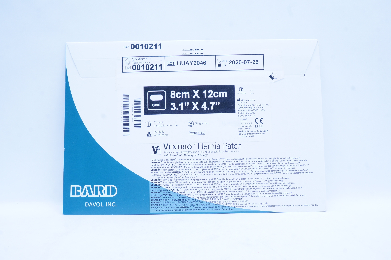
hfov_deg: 57.3
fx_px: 358
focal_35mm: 33
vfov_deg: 39.9
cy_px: 130
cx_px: 196
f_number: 13
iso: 400
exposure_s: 1/10
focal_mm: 22
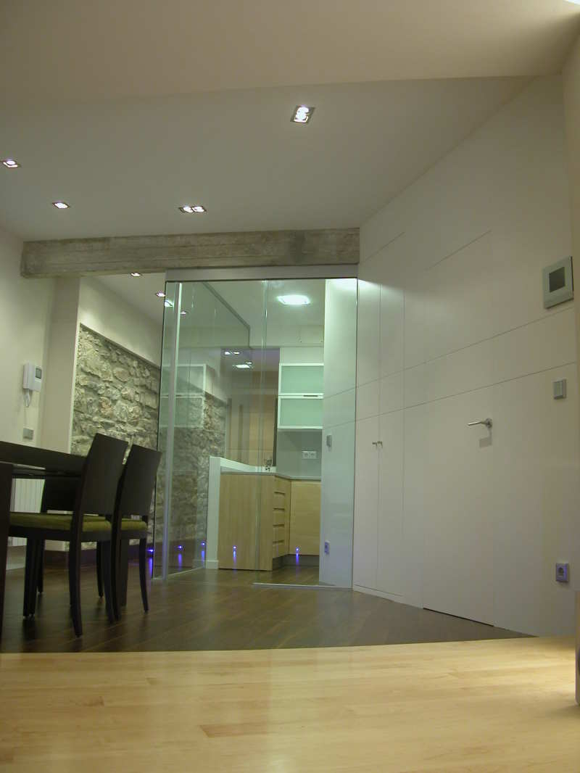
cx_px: 290
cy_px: 386
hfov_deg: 40.7
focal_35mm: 35
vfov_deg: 52.6
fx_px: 782
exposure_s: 1/11.5
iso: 100
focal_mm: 8.9
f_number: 2.8
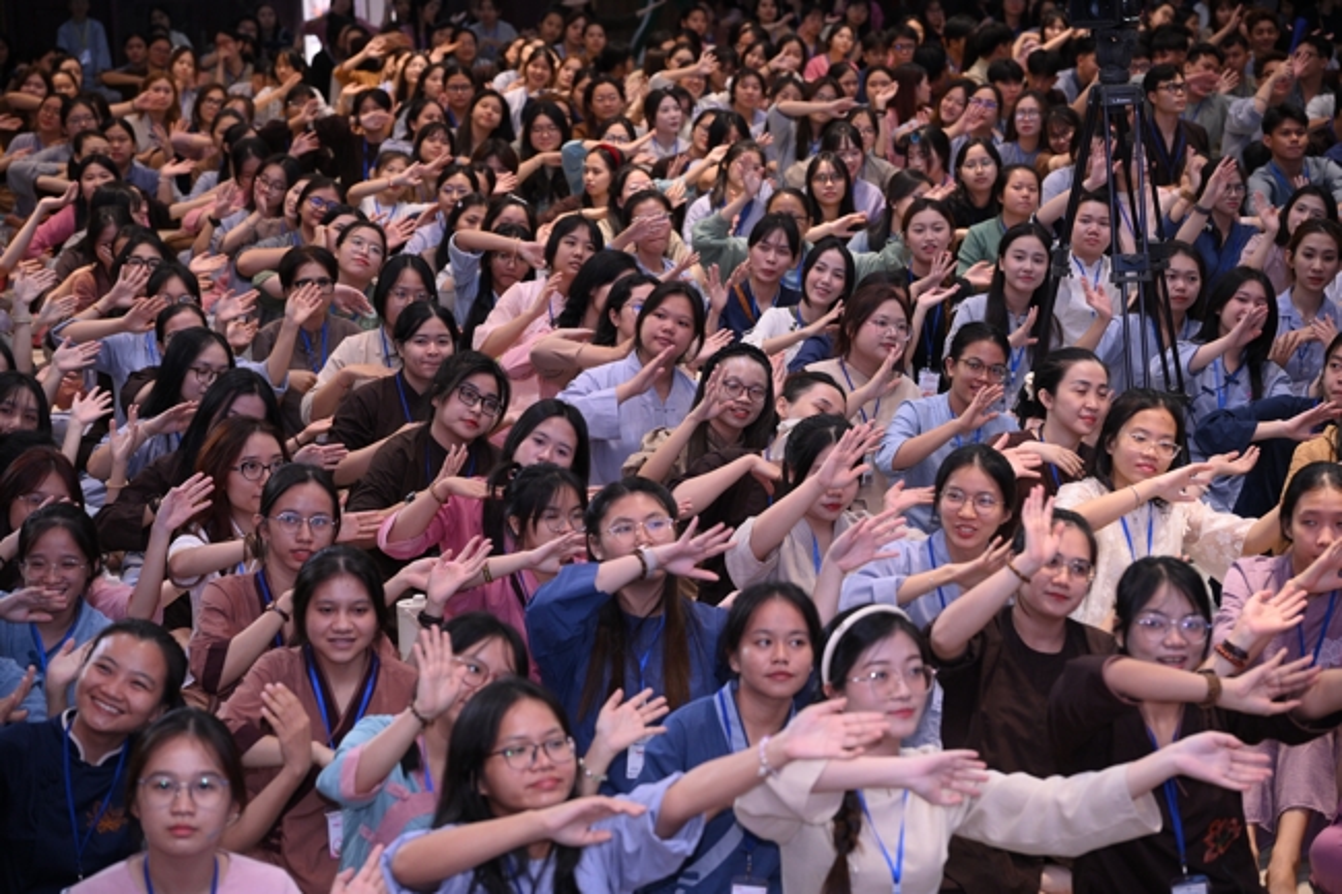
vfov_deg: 18.4
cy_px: 447
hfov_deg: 27.4
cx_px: 671
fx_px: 2758
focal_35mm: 74
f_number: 4
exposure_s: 1/160
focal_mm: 74
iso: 2000
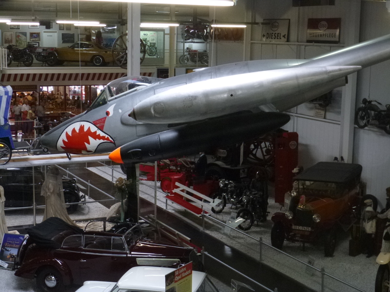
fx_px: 676
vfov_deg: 24.4
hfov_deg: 32.2
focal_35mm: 60
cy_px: 146
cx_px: 195
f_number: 4.3
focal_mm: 10.7
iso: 400
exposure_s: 1/60
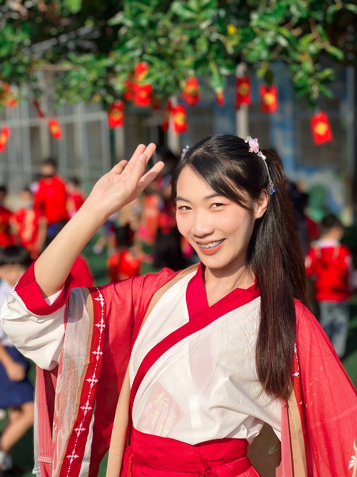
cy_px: 238
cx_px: 178
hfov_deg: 19.1
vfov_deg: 25.3
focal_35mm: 77
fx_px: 1059
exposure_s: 1/530
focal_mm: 9
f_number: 2.8
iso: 32
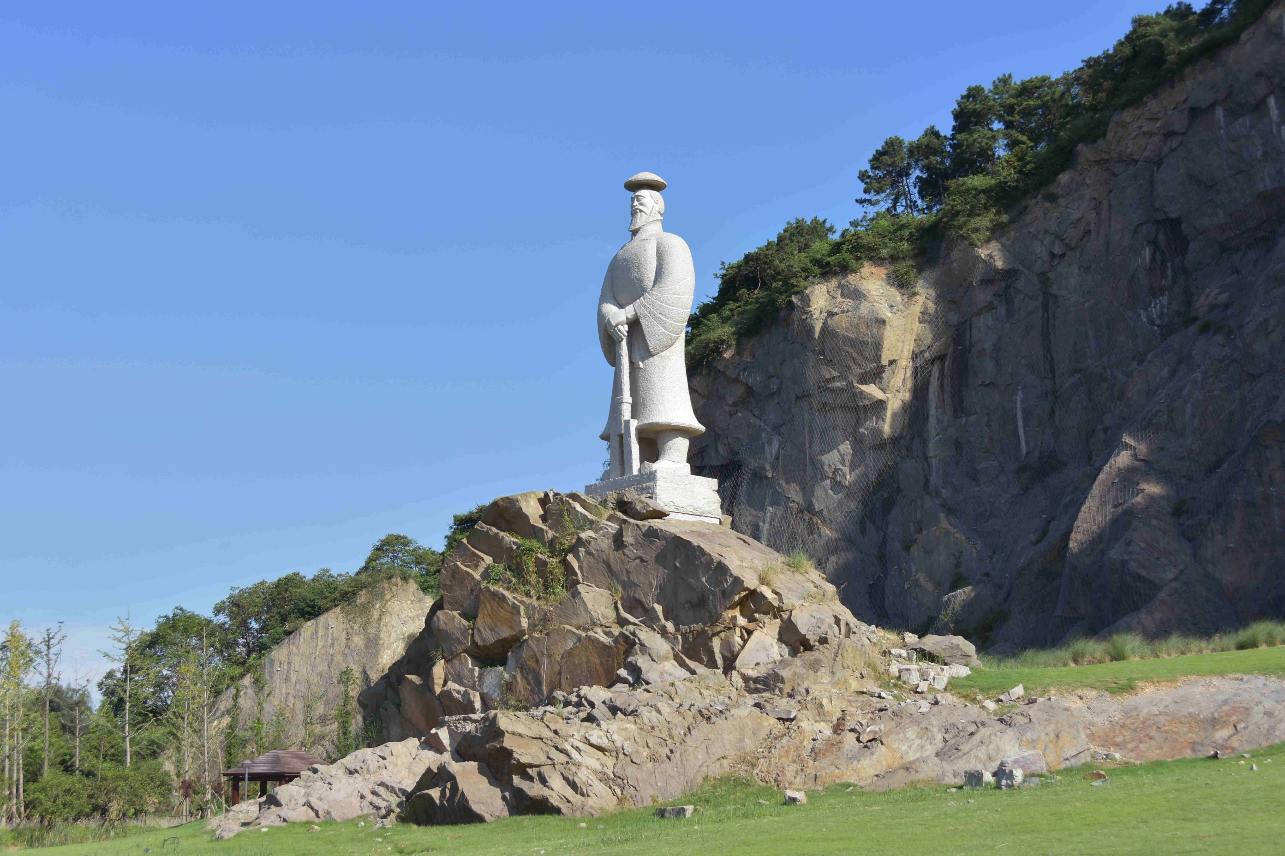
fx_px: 1660
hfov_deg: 42.3
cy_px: 428
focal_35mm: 46
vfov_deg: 28.9
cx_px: 642
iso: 100
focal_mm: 31
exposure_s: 1/400
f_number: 7.1
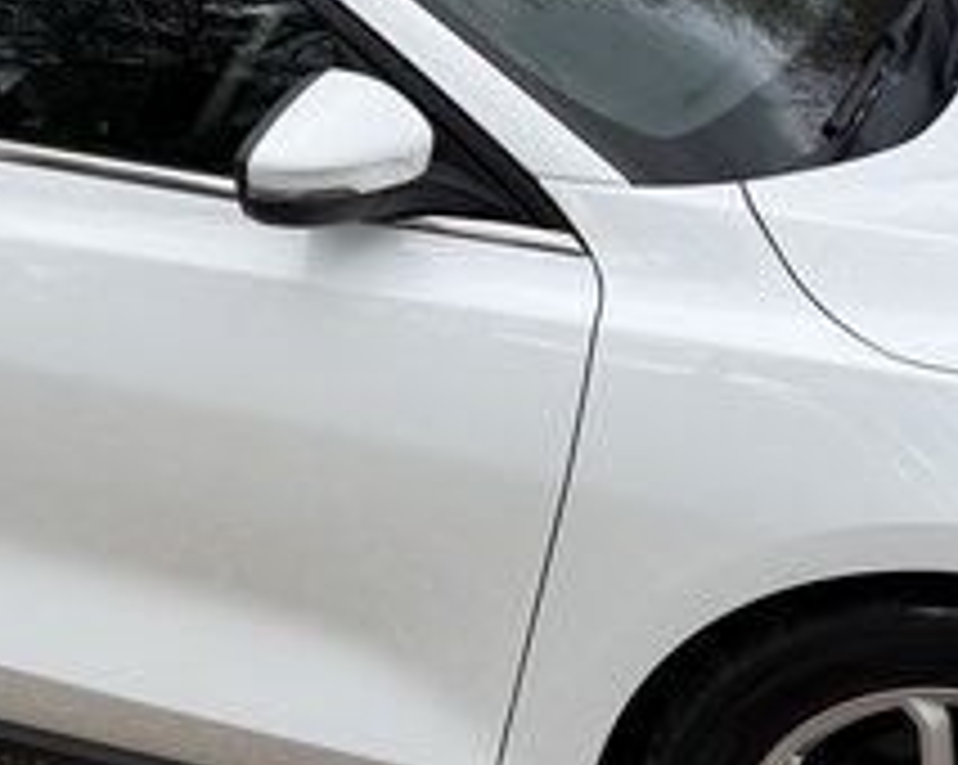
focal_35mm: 88
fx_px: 2493
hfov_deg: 21.5
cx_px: 180
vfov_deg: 17.4
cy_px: 464
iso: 80
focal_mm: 6.76
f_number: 1.78
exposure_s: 1/1585
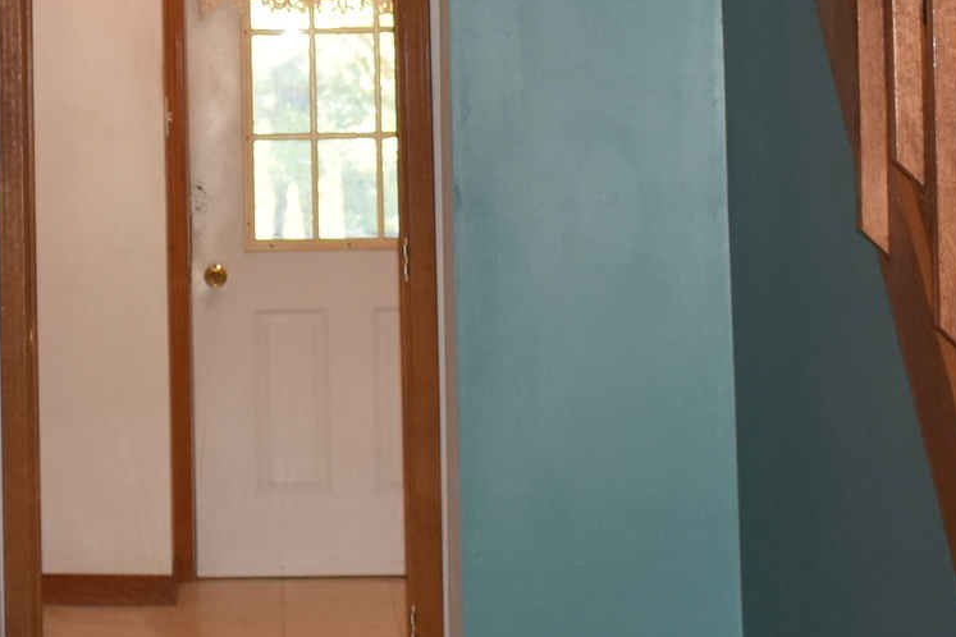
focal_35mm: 111
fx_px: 2947
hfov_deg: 18.1
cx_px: 52
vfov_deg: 11.9
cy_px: -279
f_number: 3.5
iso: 400
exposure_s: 1/60
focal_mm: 18
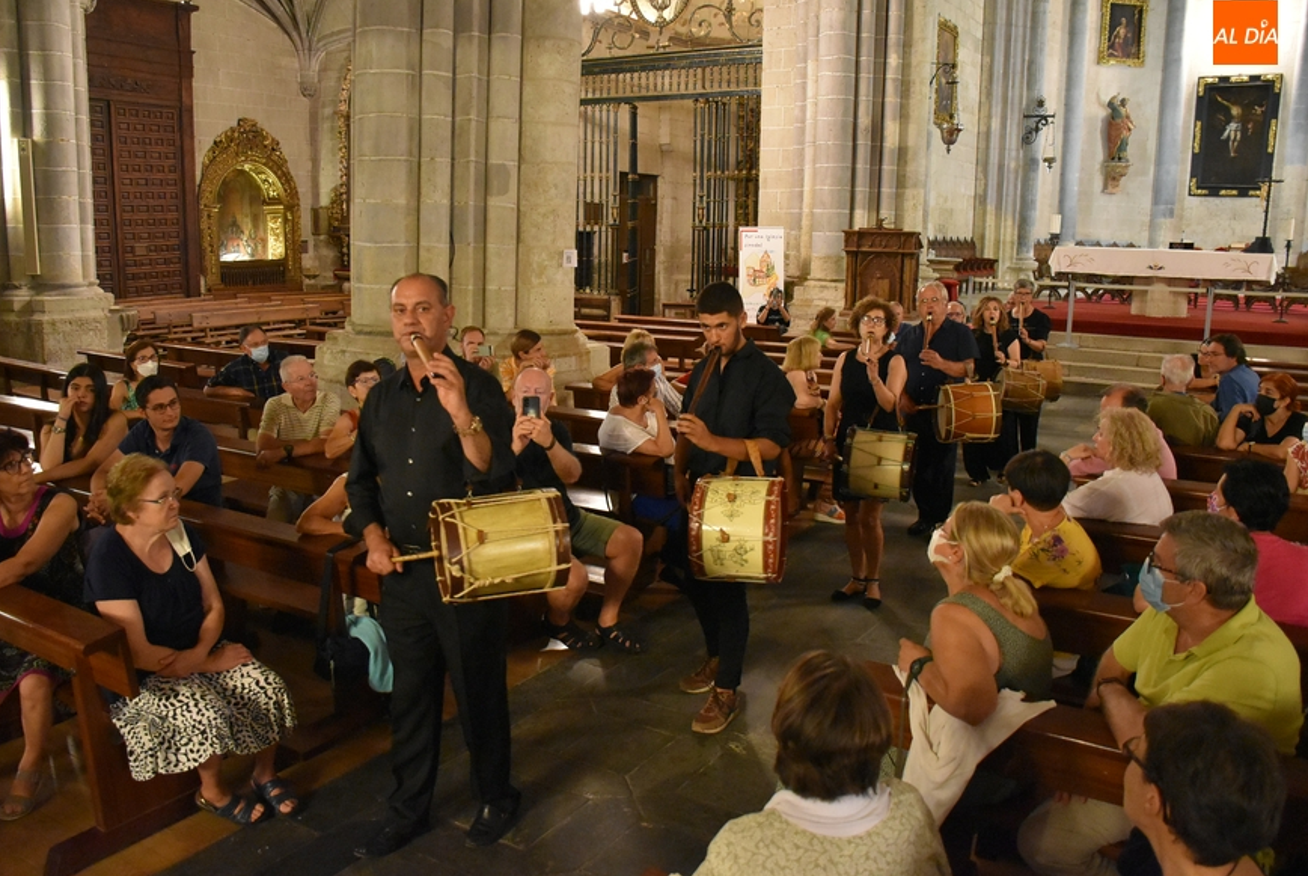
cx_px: 631
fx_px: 1019
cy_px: 424
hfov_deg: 65.4
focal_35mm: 28
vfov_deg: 46.5
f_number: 3.5
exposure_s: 1/60
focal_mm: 18
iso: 5000
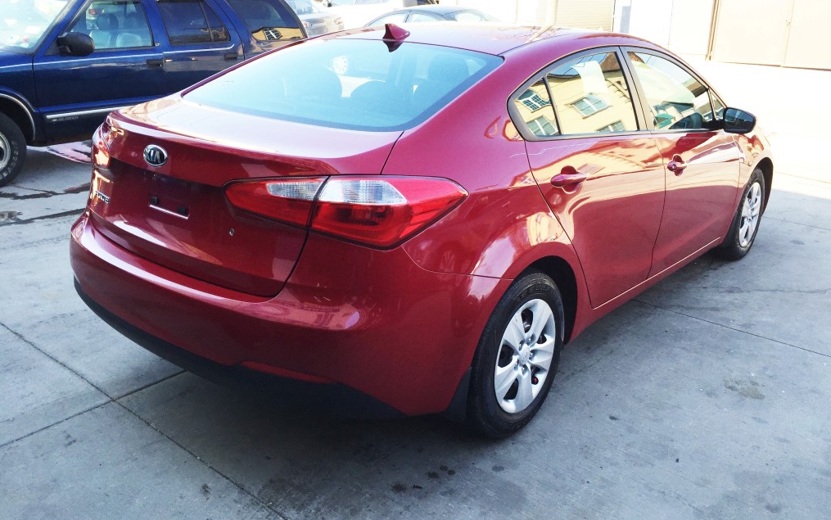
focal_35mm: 31
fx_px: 702
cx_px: 417
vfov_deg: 40.5
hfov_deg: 61.2
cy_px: 224
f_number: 2.2
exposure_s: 1/482
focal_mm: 4.15
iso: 32
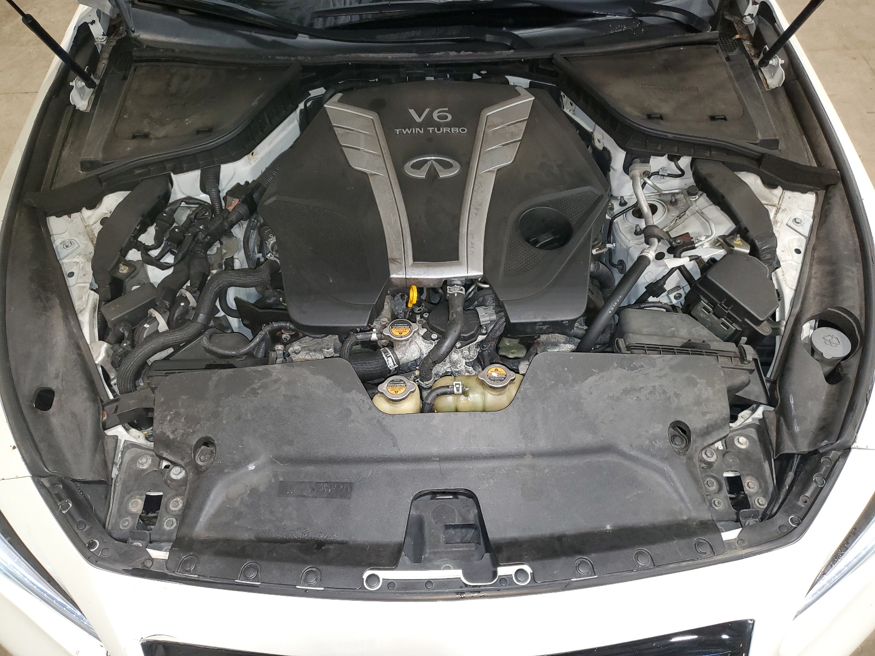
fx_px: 657
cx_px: 438
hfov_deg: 67.3
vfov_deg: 53.1
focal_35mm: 26
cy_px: 328
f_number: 1.5
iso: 100
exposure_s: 1/24
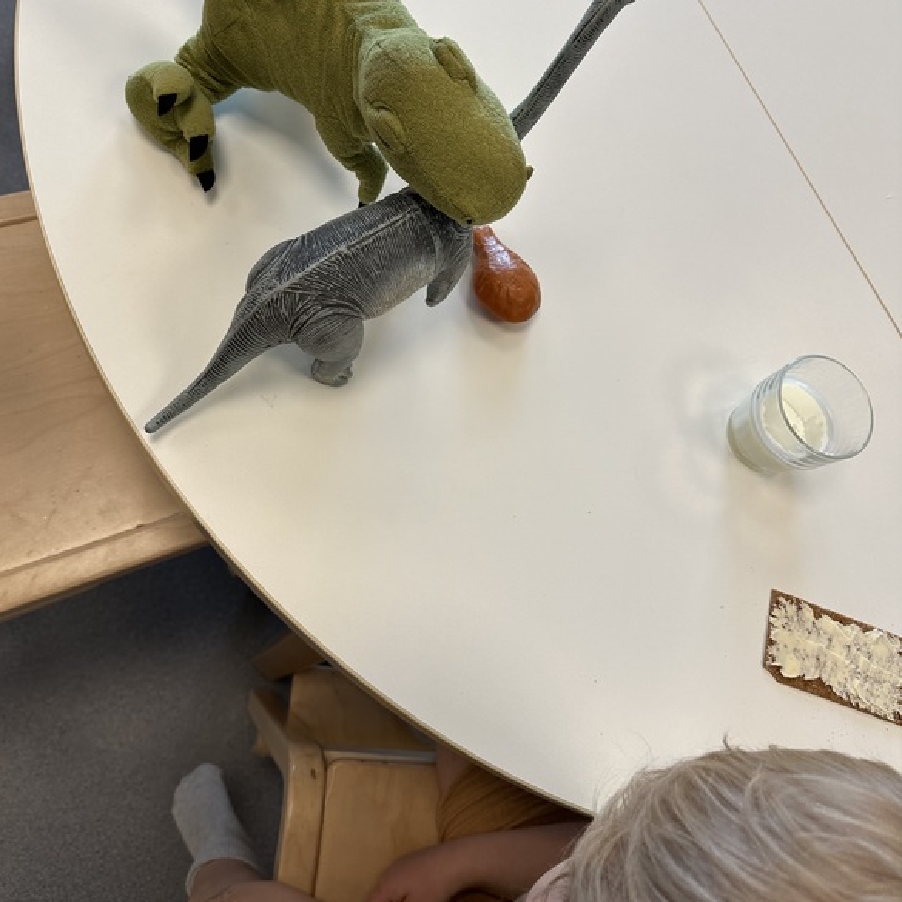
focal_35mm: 29
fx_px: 855
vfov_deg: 55.4
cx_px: 441
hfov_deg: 55.6
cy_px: 378
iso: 125
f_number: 1.78
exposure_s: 1/110
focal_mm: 6.86
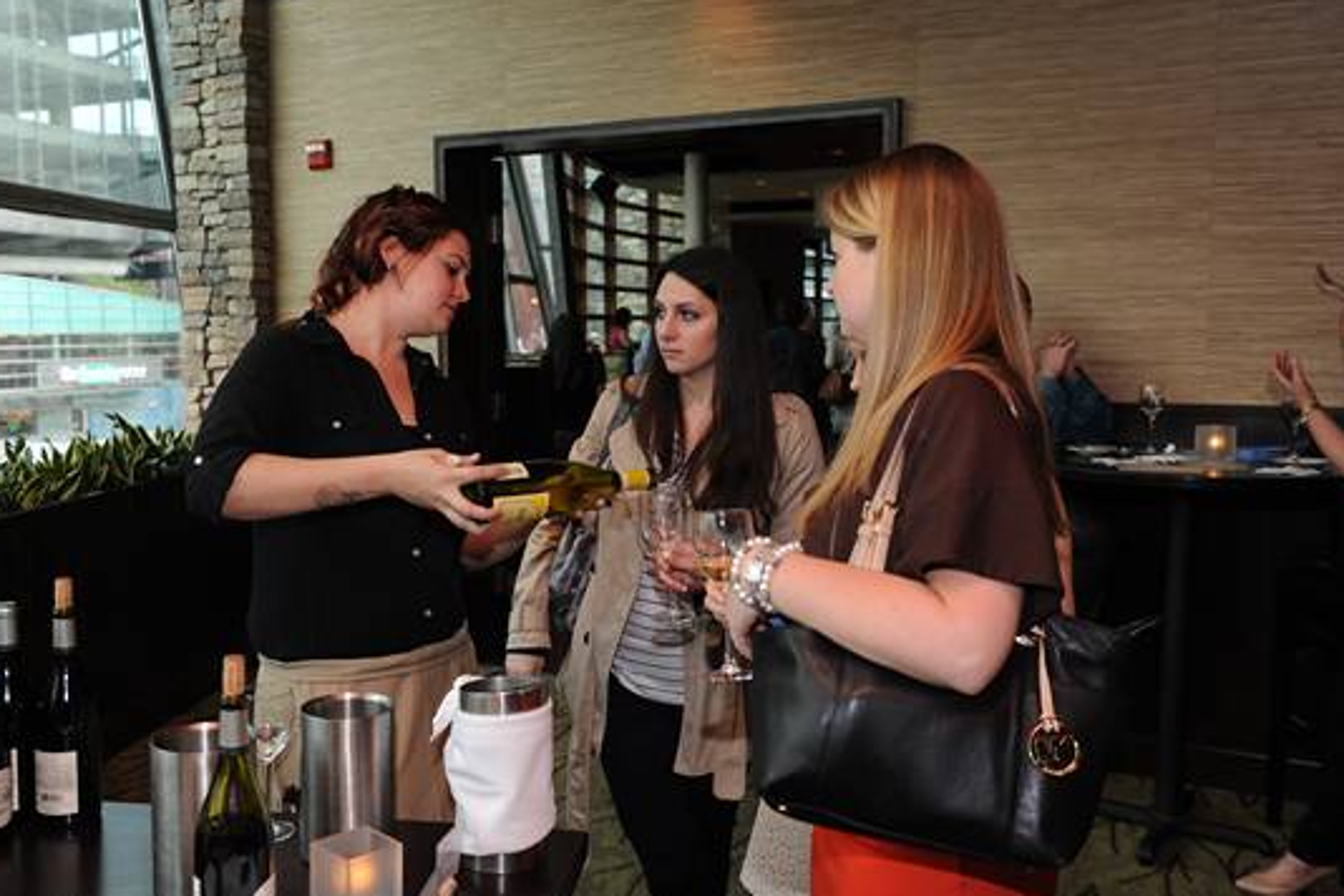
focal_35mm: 35
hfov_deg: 54.4
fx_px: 1307
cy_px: 448
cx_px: 659
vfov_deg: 37.9
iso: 1000
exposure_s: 1/125
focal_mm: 34
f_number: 5
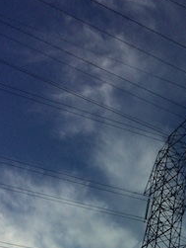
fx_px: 586
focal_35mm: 82
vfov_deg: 21.9
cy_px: 306
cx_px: 211
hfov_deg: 17.4
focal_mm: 4.15
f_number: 2.2
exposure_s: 1/279
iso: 32
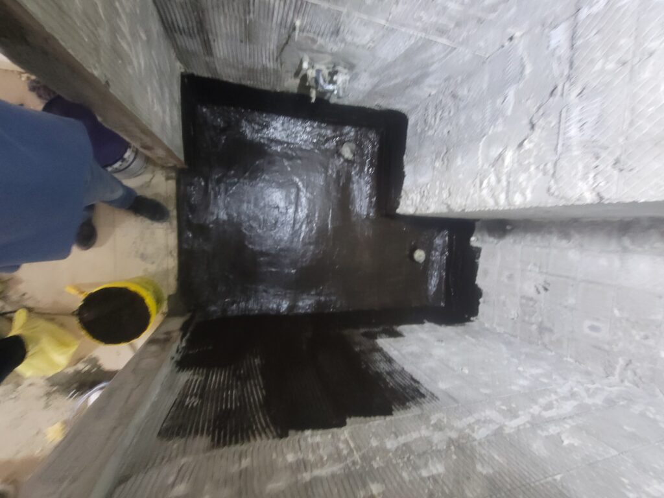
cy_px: 249
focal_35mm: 13
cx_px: 332
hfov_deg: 106.2
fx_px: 249
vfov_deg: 89.9
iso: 1000
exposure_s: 1/25
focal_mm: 2.2
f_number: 2.2
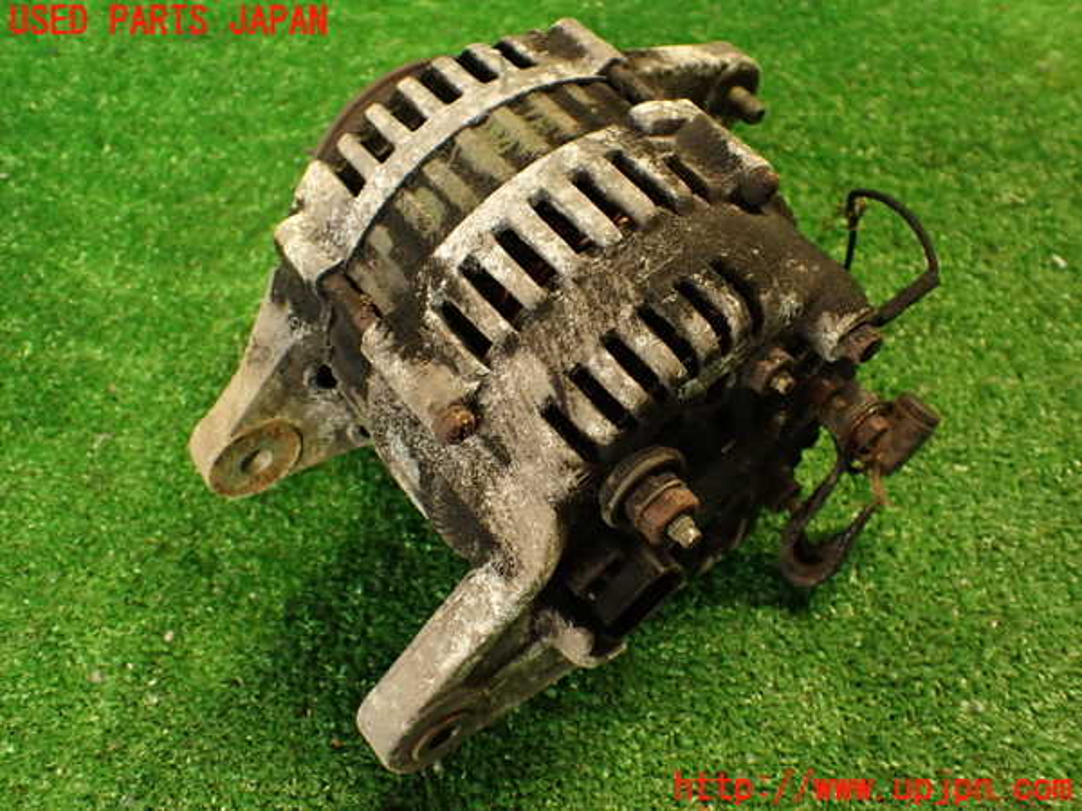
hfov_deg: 56.8
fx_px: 1000
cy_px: 406
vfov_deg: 44.2
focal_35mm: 32
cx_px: 541
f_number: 2.4
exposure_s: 1/30
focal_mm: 5.79
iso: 500
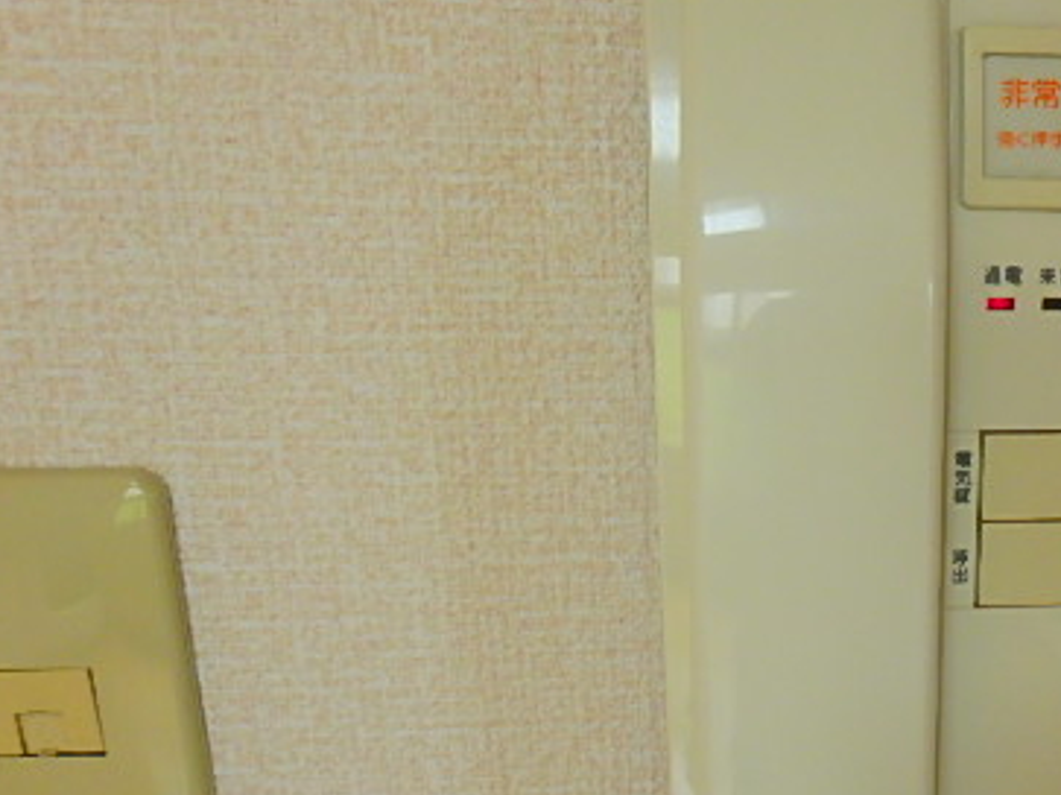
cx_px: 900
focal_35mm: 37
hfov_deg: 46.5
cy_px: 564
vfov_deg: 38.0
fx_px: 1134
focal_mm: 3.7
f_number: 3.5
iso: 200
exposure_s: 1/30
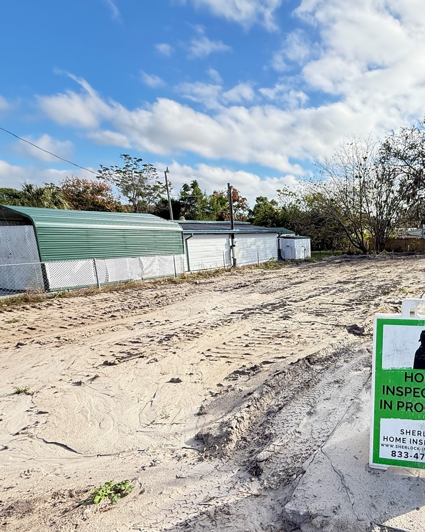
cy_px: 304
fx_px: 330
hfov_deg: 59.6
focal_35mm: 21
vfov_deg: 77.2
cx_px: 349
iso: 64
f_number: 2.2
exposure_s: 1/658
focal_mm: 2.22
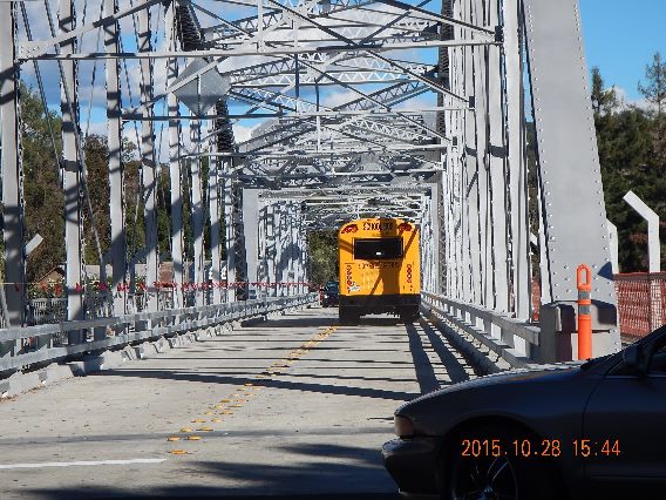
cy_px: 250
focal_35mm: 117
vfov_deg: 12.7
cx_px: 333
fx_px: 2251
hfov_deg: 16.8
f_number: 4.7
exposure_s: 1/1250
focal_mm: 21
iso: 125
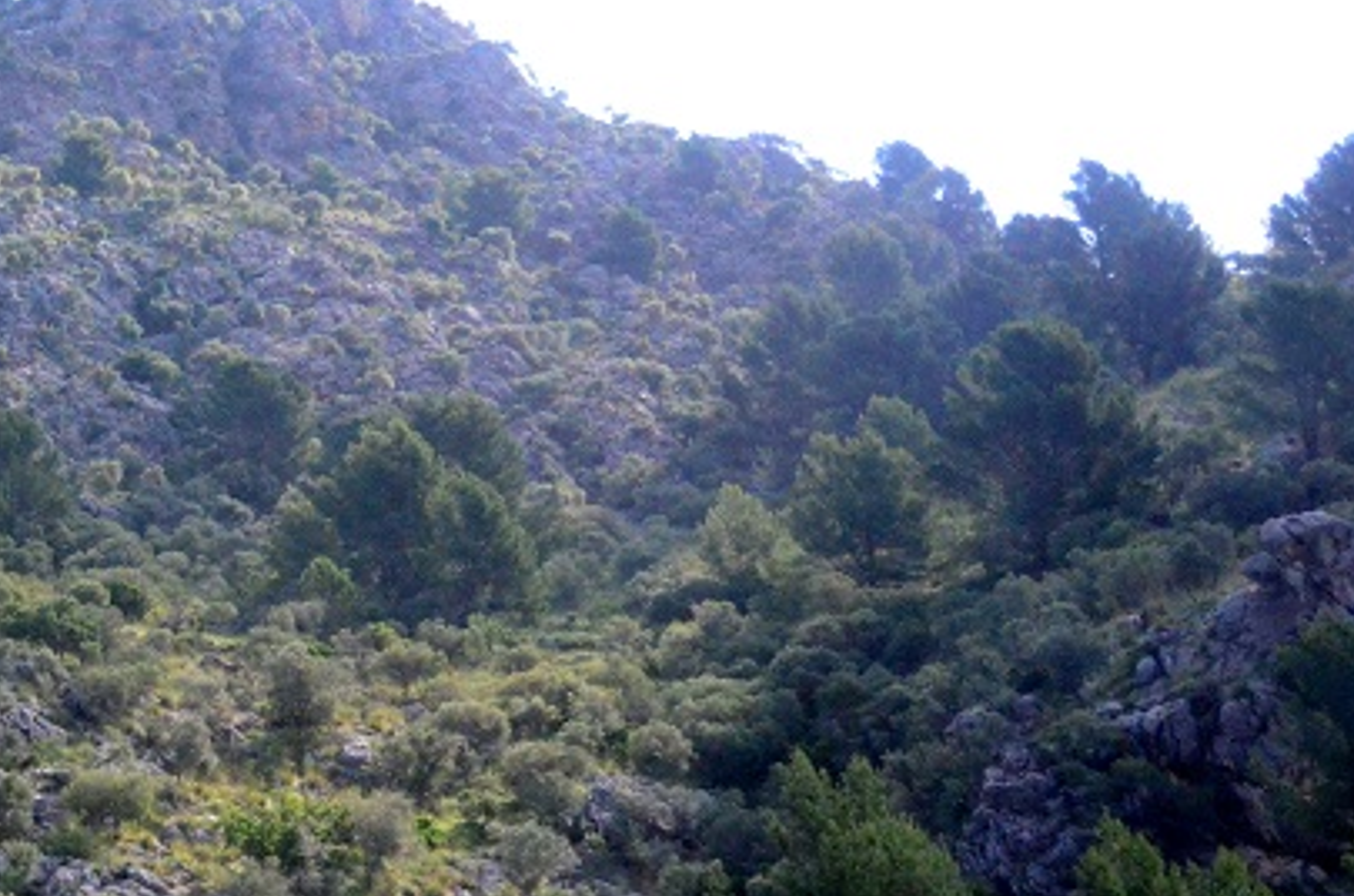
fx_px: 2777
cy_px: 590
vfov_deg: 18.3
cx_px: -269
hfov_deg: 24.8
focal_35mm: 74
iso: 3200
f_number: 4
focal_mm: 20
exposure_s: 1/4000
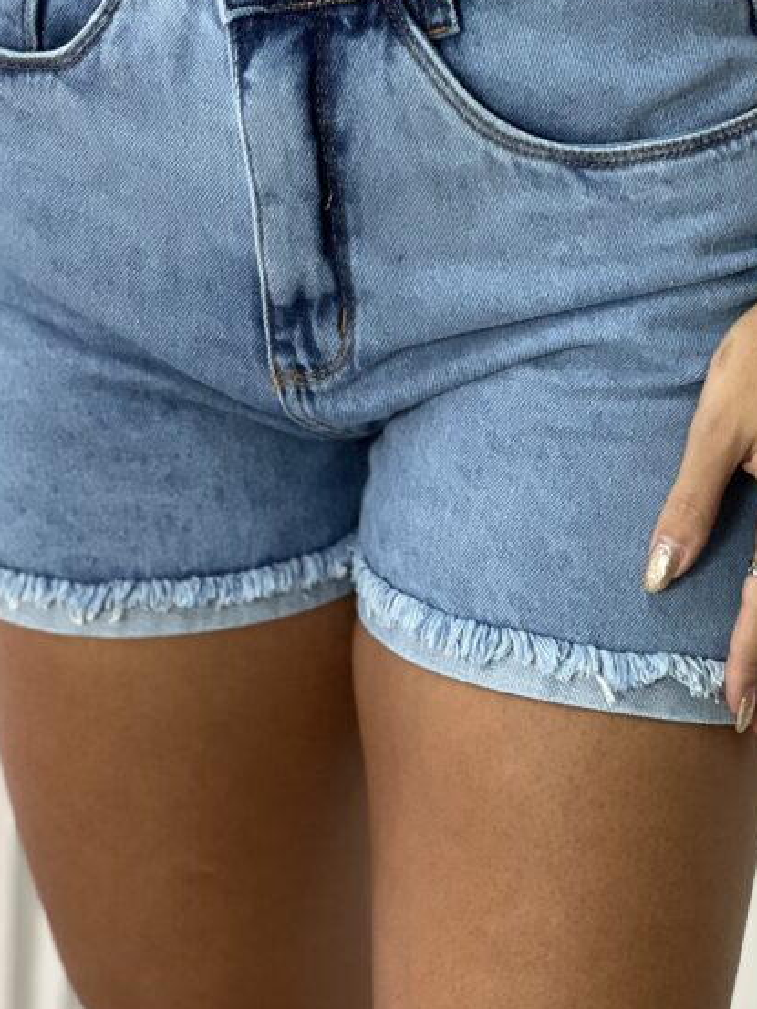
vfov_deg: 15.2
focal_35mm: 130
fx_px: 3789
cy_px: 446
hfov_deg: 11.4
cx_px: 399
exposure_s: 1/120
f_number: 2.8
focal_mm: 9
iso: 160
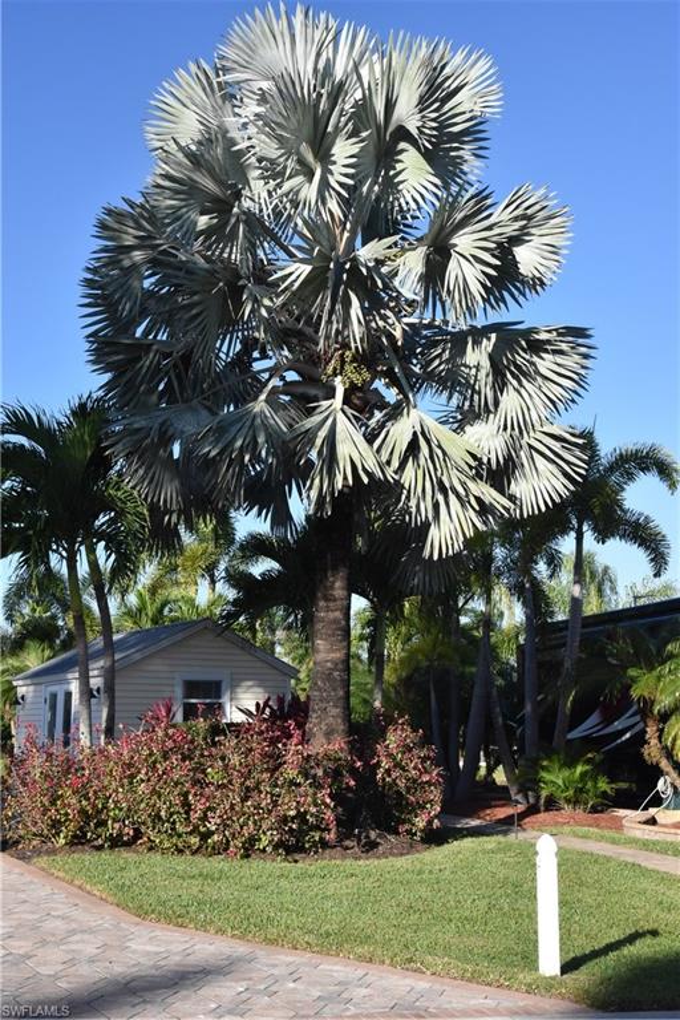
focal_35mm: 46
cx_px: 340
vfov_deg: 42.7
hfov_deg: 29.2
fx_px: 1303
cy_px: 510
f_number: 16
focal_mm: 46
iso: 3200
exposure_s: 1/1000
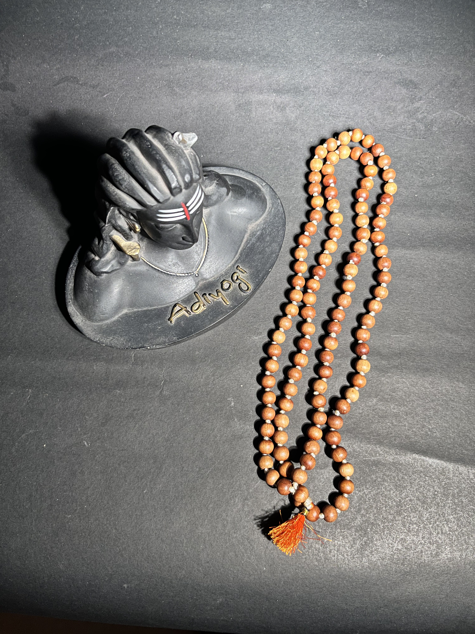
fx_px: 476
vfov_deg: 67.3
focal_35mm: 26
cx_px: 238
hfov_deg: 53.1
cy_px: 317
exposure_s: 1/50
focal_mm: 5.1
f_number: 1.6
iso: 500
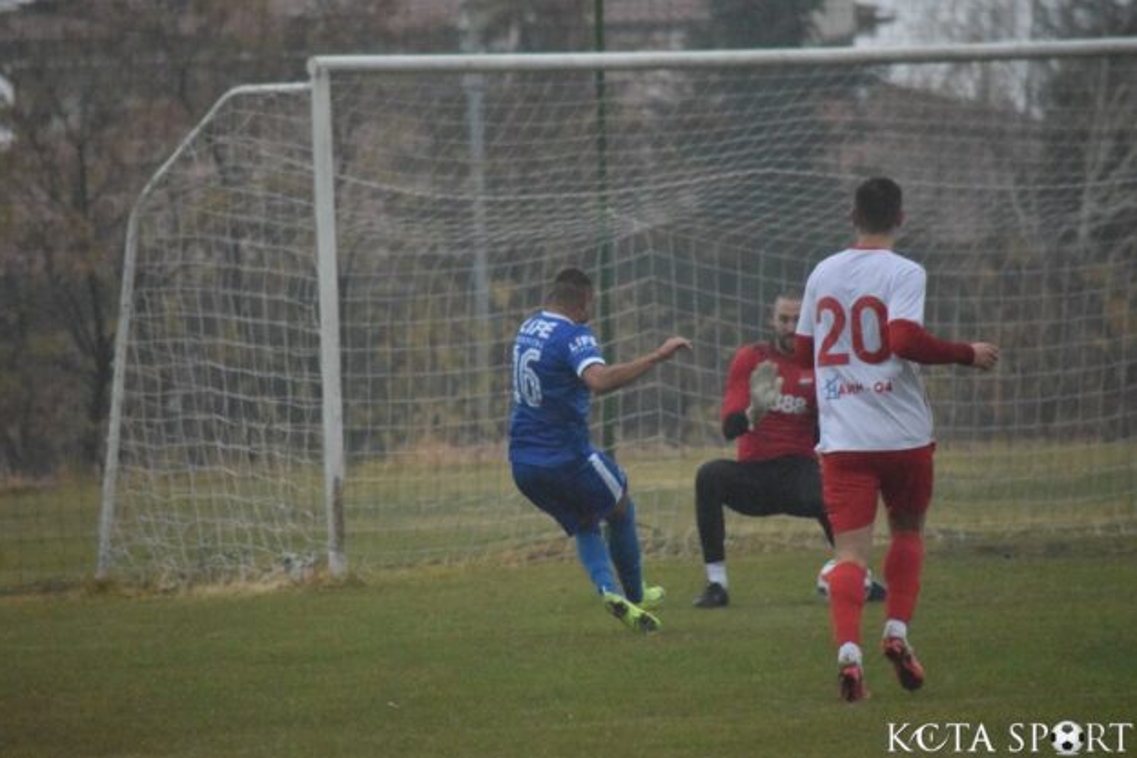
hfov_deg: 4.9
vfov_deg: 3.2
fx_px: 13390
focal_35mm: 424
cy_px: 381
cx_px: 567
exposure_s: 1/640
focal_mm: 280
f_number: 5.6
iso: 12800
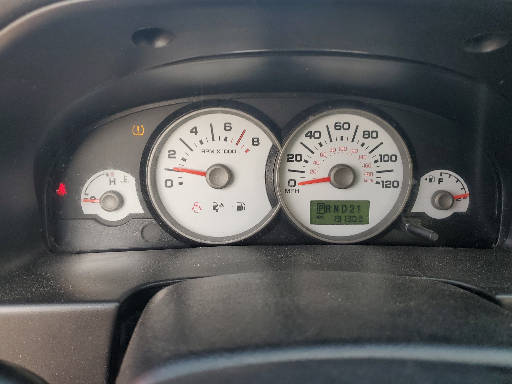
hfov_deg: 67.3
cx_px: 256
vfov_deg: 53.1
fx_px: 385
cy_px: 192
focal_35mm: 26
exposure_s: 1/204
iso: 50
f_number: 1.5
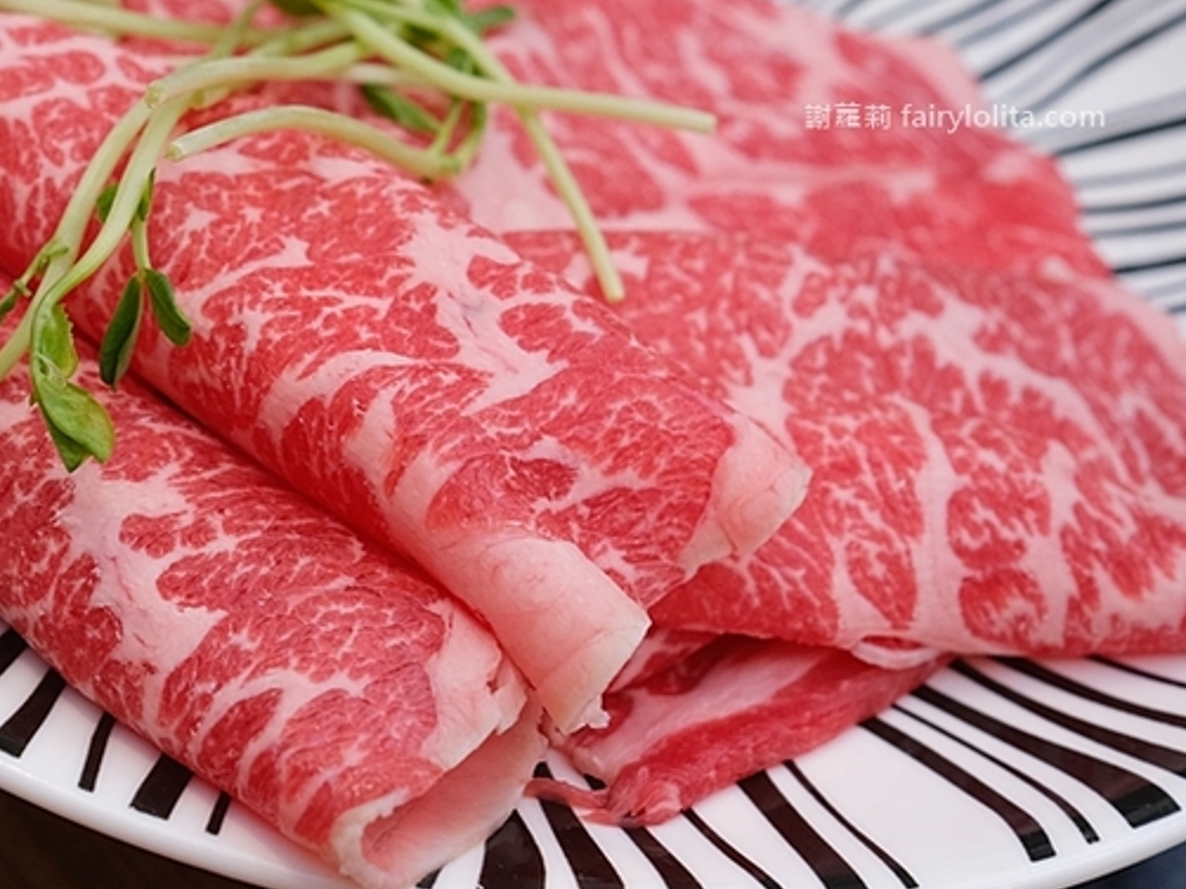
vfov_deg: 25.6
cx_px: 395
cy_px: 343
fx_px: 1952
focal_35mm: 57
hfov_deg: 33.5
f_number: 5
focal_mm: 23
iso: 1000
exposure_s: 1/45
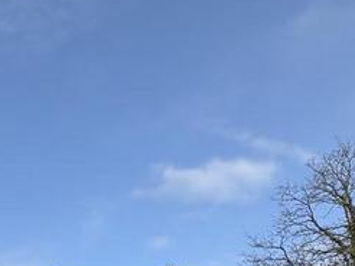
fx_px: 523
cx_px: 178
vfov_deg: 20.7
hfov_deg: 37.5
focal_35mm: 51
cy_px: 467
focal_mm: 2.22
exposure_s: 1/470
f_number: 2.2
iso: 40
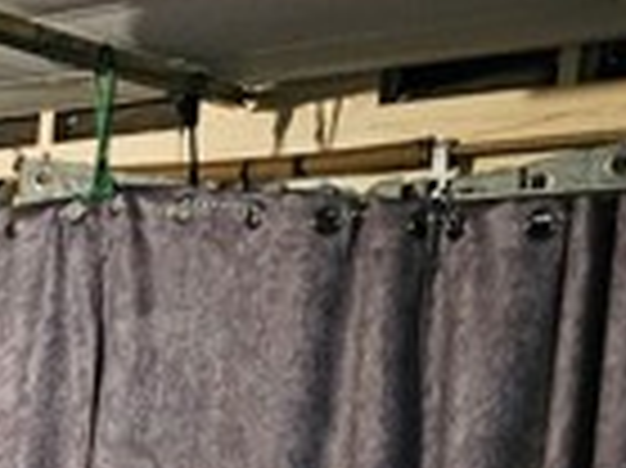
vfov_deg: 13.2
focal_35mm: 106
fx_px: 1915
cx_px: -608
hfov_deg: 15.2
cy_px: 680
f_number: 1.8
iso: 640
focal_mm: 5.4
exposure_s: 1/40
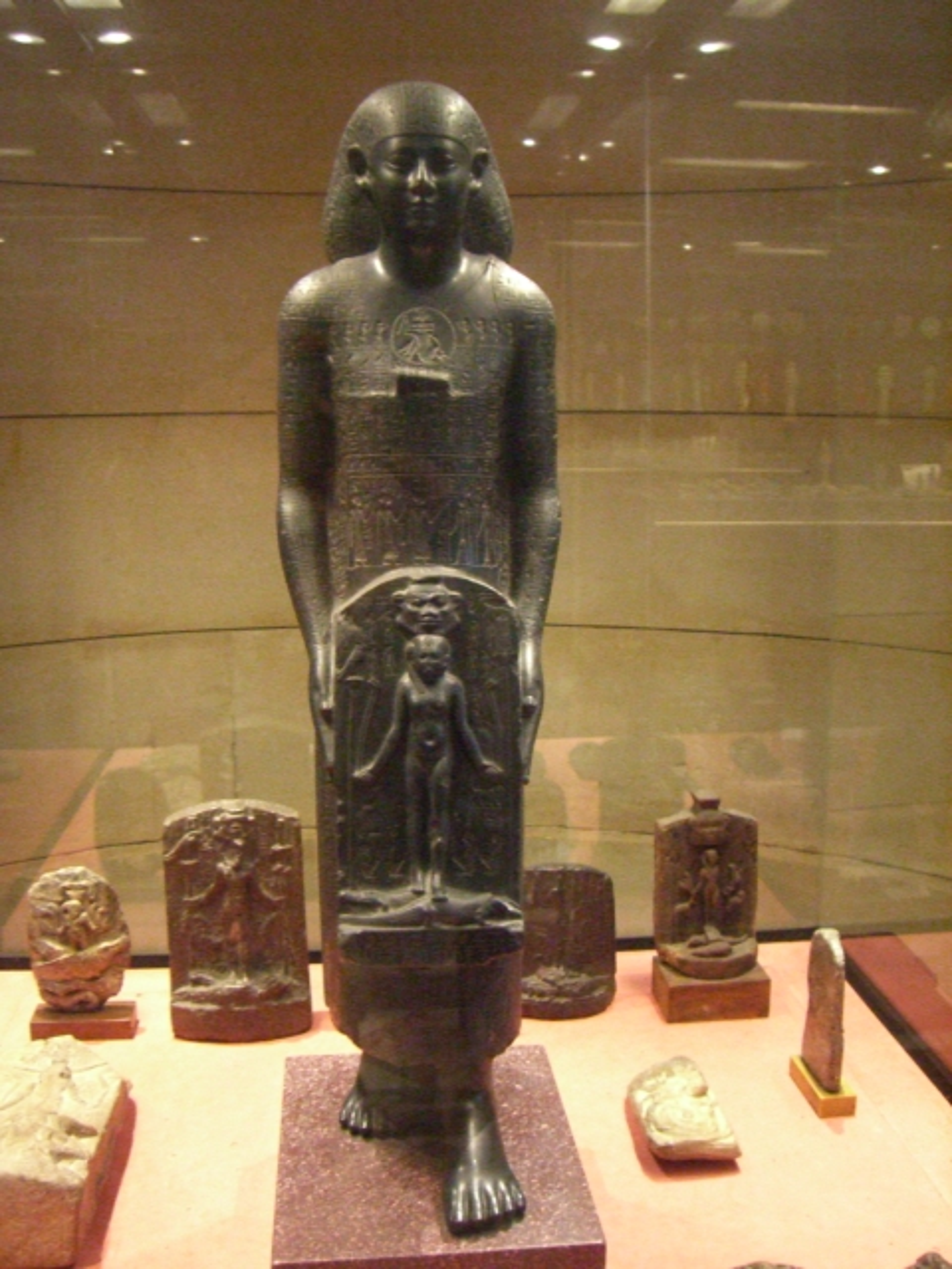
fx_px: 1393
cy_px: 634
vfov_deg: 49.0
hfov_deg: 37.7
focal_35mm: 38
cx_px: 476
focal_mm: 6.2
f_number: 2.7
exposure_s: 1/30
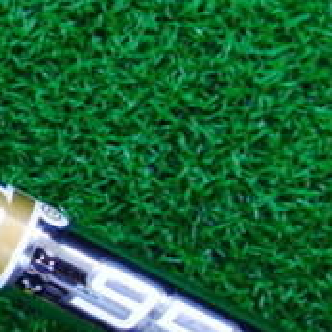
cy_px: 134
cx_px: -123
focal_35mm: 121
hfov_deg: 13.8
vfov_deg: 14.4
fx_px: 1313
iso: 400
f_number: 3.6
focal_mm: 6.42
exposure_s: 1/40
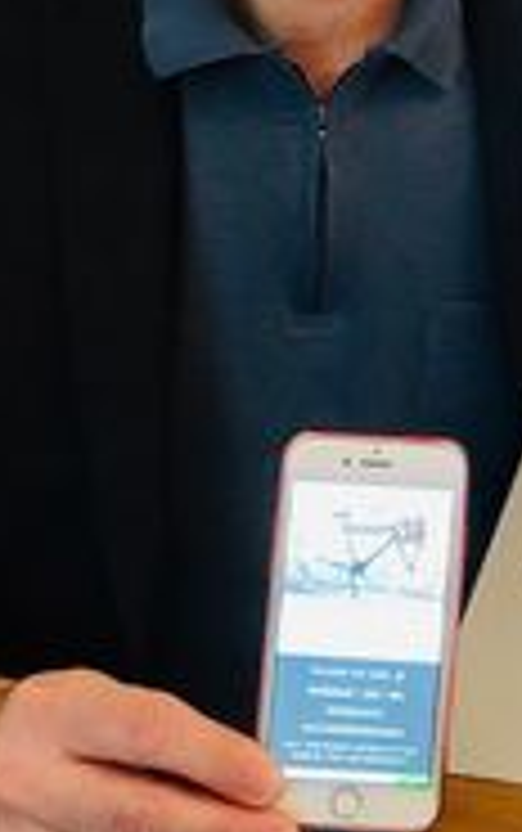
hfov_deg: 15.6
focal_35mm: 82
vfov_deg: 24.4
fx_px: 1862
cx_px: 549
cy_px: 58
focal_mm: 3.99
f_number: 1.8
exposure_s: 1/17
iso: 64
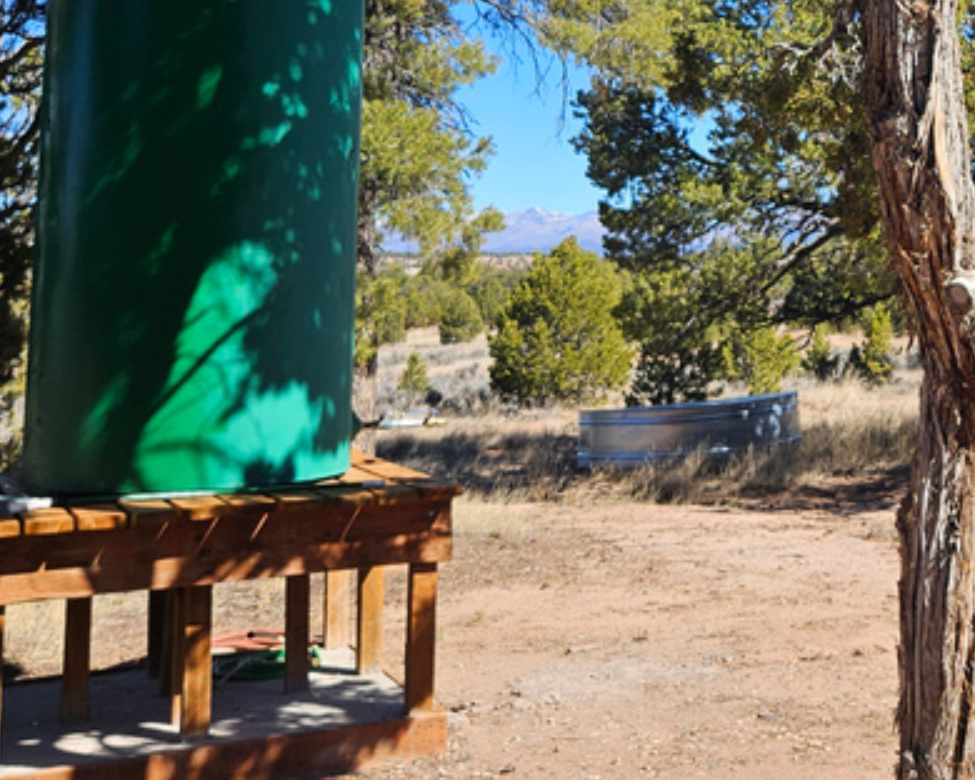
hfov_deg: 30.5
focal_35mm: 59
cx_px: 882
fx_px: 1703
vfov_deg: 25.1
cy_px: 98
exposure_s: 1/1228
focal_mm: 5.4
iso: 25
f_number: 1.8
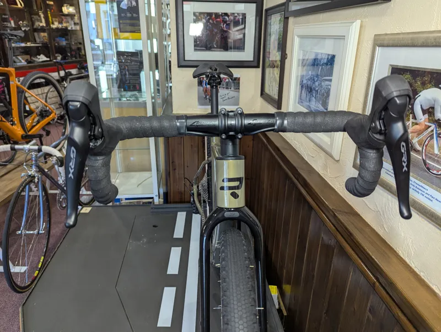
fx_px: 306
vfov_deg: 56.9
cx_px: 220
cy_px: 166
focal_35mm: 24
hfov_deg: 71.5
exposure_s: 1/50
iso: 136
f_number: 1.85
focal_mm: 6.81
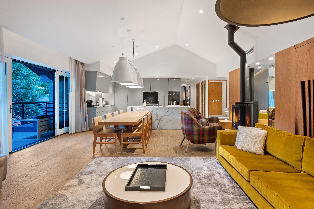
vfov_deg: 63.1
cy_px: 109
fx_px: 170
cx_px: 164
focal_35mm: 20
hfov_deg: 85.3
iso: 400
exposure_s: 2
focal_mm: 18.5
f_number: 7.1
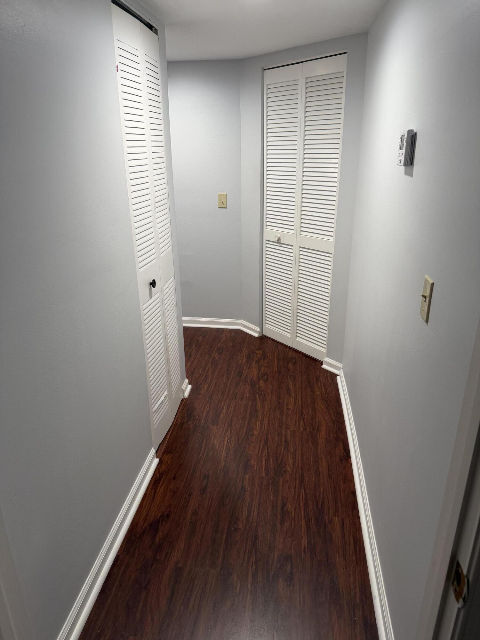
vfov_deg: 71.6
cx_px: 240
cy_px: 320
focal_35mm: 24
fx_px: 444
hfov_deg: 56.8
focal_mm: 6.76
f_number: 1.78
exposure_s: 1/120
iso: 200
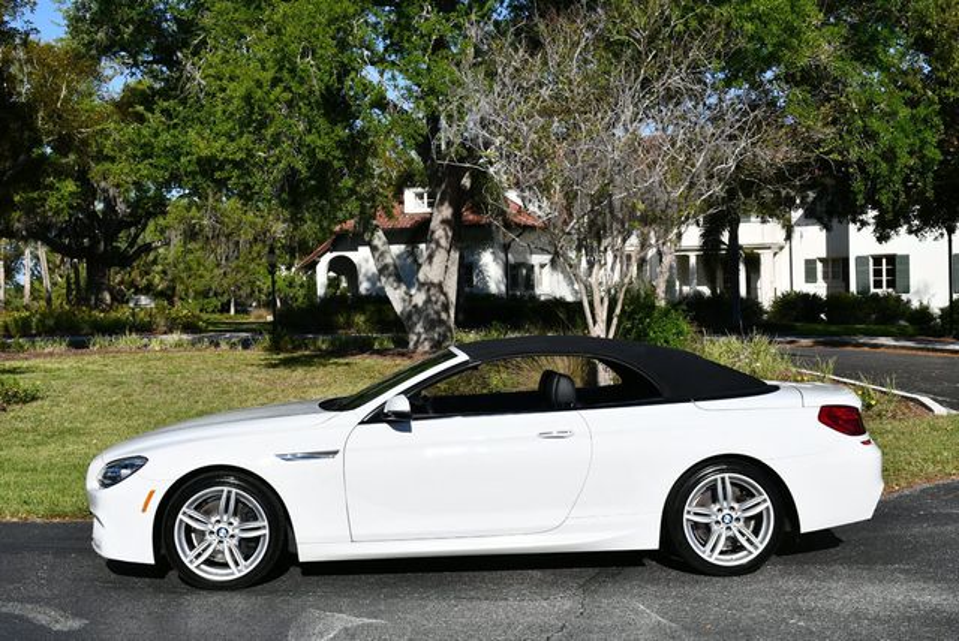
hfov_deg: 41.1
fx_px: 1280
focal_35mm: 48
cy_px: 320
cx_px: 480
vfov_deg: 28.1
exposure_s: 1/320
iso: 100
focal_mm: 24
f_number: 9
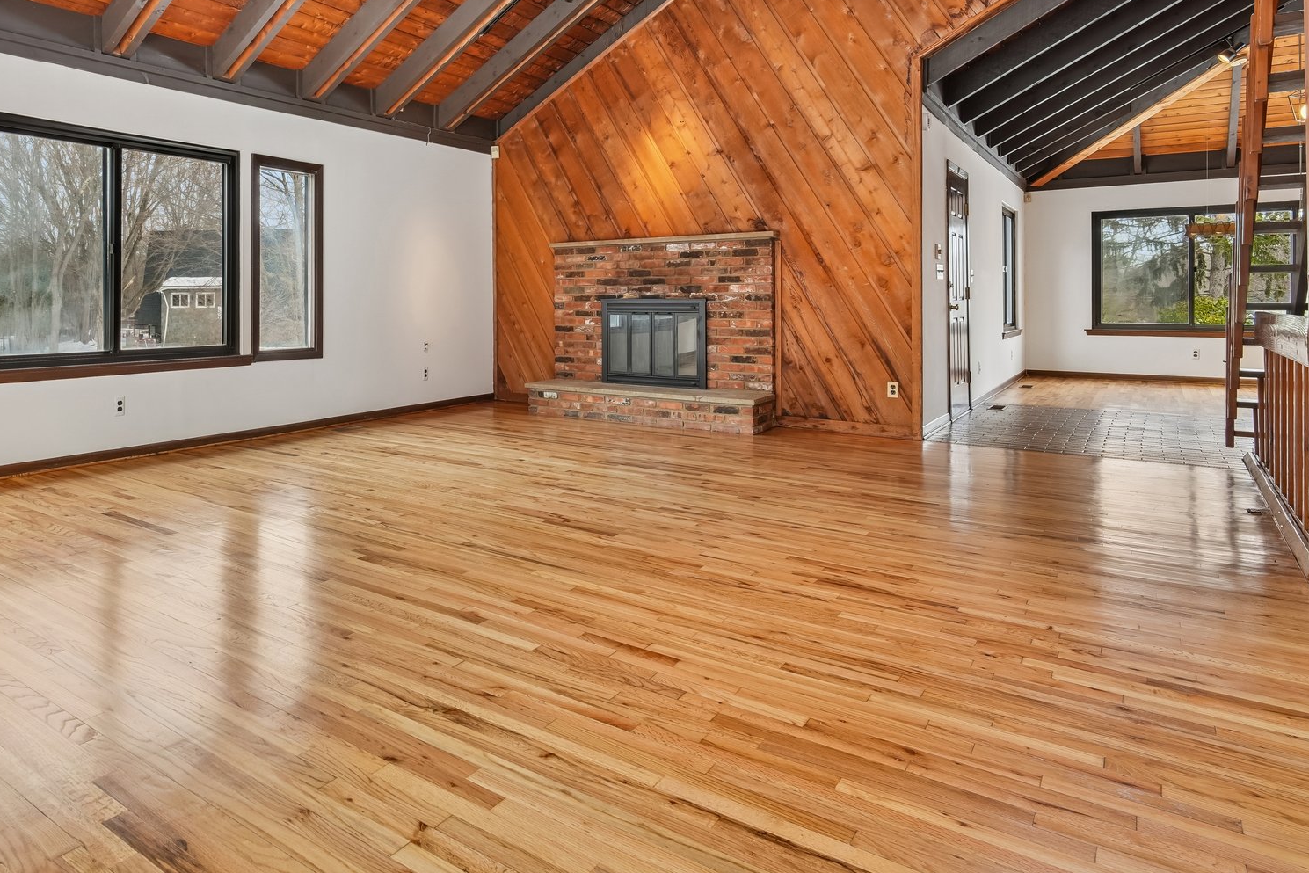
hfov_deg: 75.5
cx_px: 412
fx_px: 800
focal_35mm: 22
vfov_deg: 56.4
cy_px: 320
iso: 400
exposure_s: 1/15
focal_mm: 16
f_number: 8
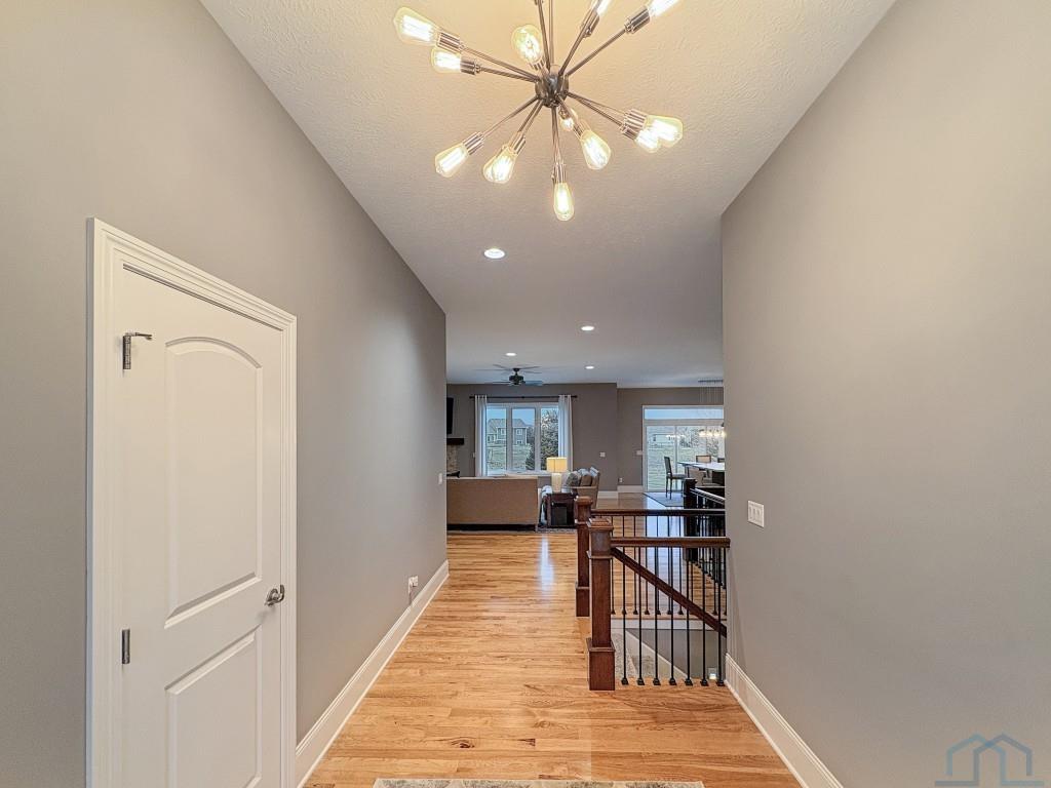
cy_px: 394
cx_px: 526
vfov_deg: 85.7
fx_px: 425
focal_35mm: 14
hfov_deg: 102.1
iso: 250
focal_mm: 2.22
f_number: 2.2
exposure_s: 1/60
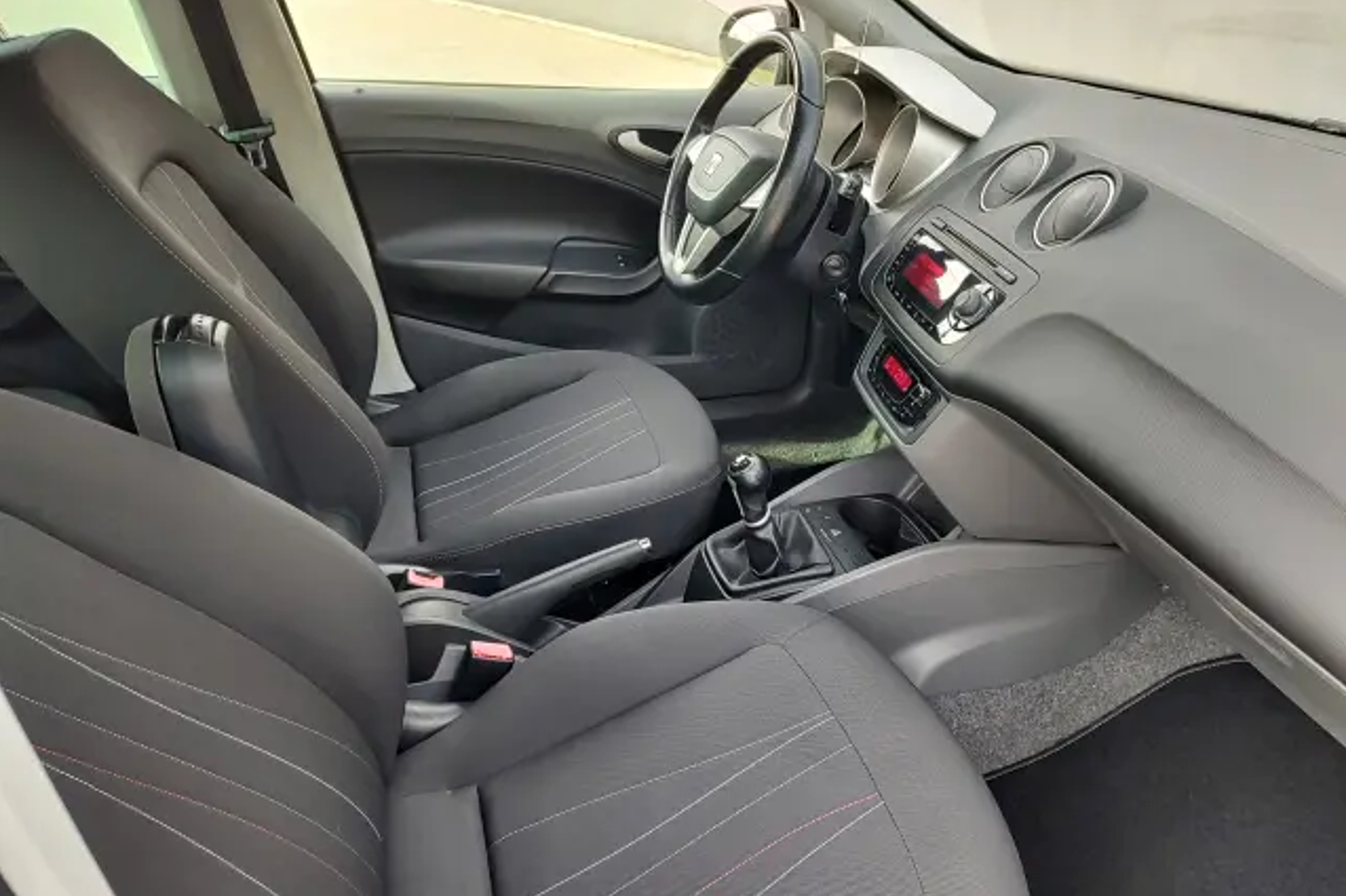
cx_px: 673
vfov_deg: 53.1
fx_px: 897
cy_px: 453
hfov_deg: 73.8
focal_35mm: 24
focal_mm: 5.56
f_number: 1.8
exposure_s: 1/193
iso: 100
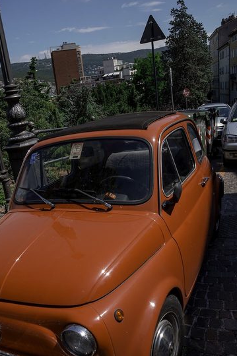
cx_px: 107
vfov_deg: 61.8
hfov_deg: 43.5
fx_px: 297
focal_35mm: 30
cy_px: 196
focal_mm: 18
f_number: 14
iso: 100
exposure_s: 1/100
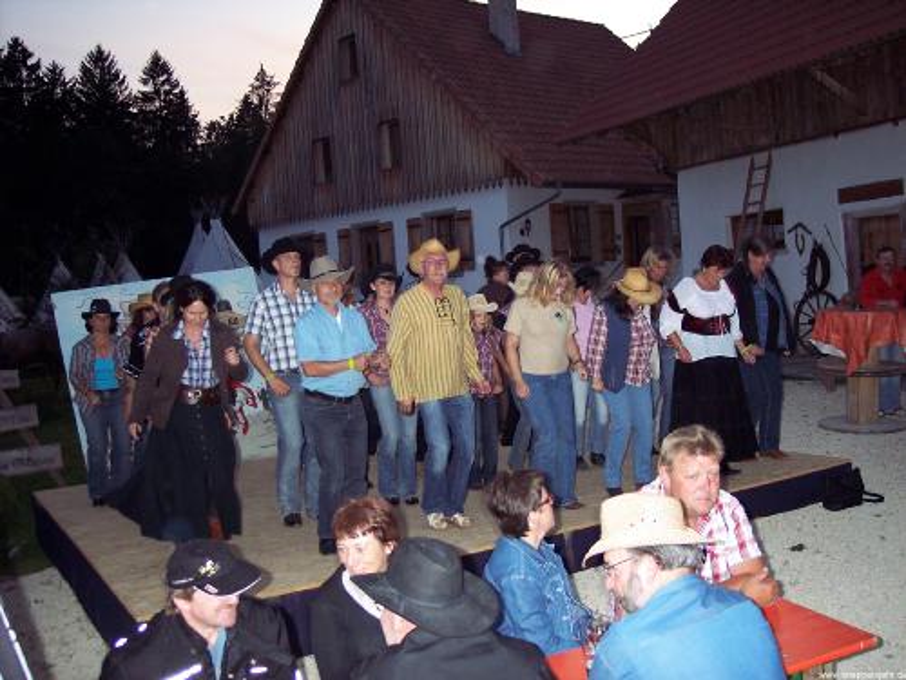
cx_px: 453
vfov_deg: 36.8
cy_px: 340
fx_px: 1021
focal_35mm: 39
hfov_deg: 47.9
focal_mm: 8
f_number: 2.8
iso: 140
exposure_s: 1/60
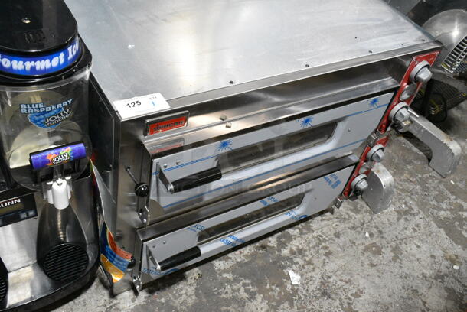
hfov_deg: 53.1
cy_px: 156
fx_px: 467
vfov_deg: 37.0
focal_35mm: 36
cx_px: 234
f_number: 8
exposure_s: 1/250
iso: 6400
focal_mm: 24
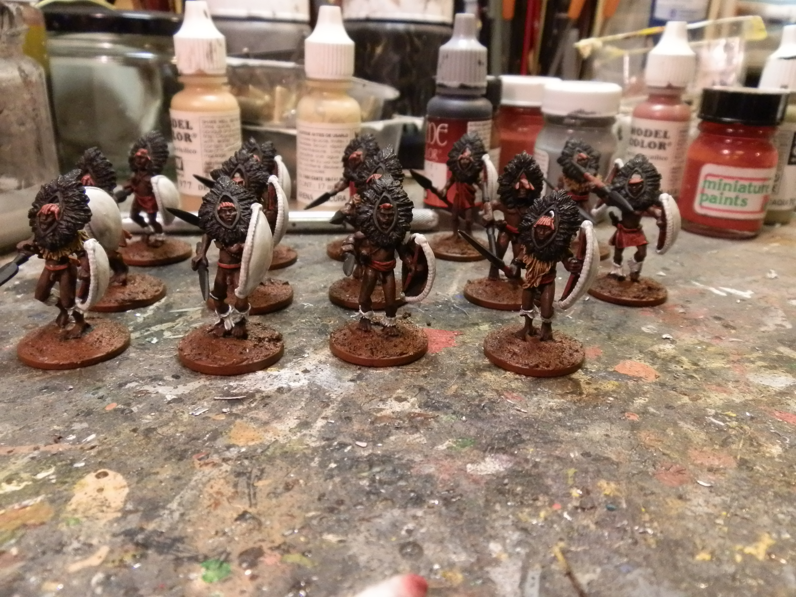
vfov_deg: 49.7
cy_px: 298
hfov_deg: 63.4
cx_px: 398
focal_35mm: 28
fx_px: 644
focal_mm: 5
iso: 400
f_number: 3.1
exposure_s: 1/50
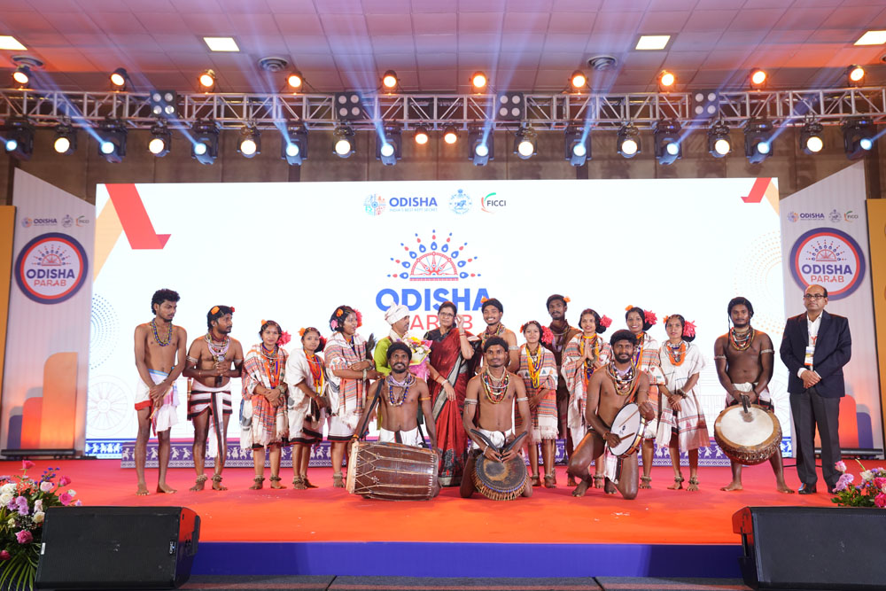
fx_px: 812
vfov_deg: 40.0
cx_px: 443
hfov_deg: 57.2
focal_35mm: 33
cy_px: 296
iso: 1600
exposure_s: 1/200
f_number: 4
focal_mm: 33
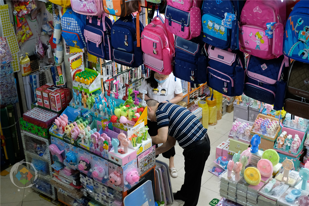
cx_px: 154
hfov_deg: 36.9
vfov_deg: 25.1
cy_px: 103
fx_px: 463
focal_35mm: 54
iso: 2500
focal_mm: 35.8
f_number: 3.6
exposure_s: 1/250
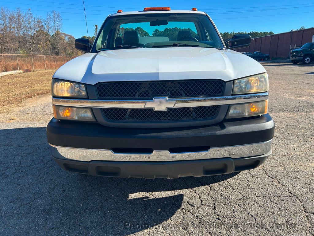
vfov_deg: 53.1
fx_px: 236
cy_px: 118
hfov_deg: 67.3
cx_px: 157
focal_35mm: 26
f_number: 1.5
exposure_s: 1/2299
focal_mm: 5.7
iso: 50
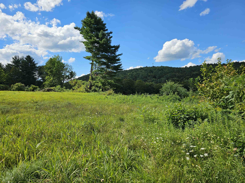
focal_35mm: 23
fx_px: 163
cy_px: 92
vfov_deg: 58.9
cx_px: 122
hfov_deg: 73.9
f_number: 1.7
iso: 10
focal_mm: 6.3
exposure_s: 1/1036
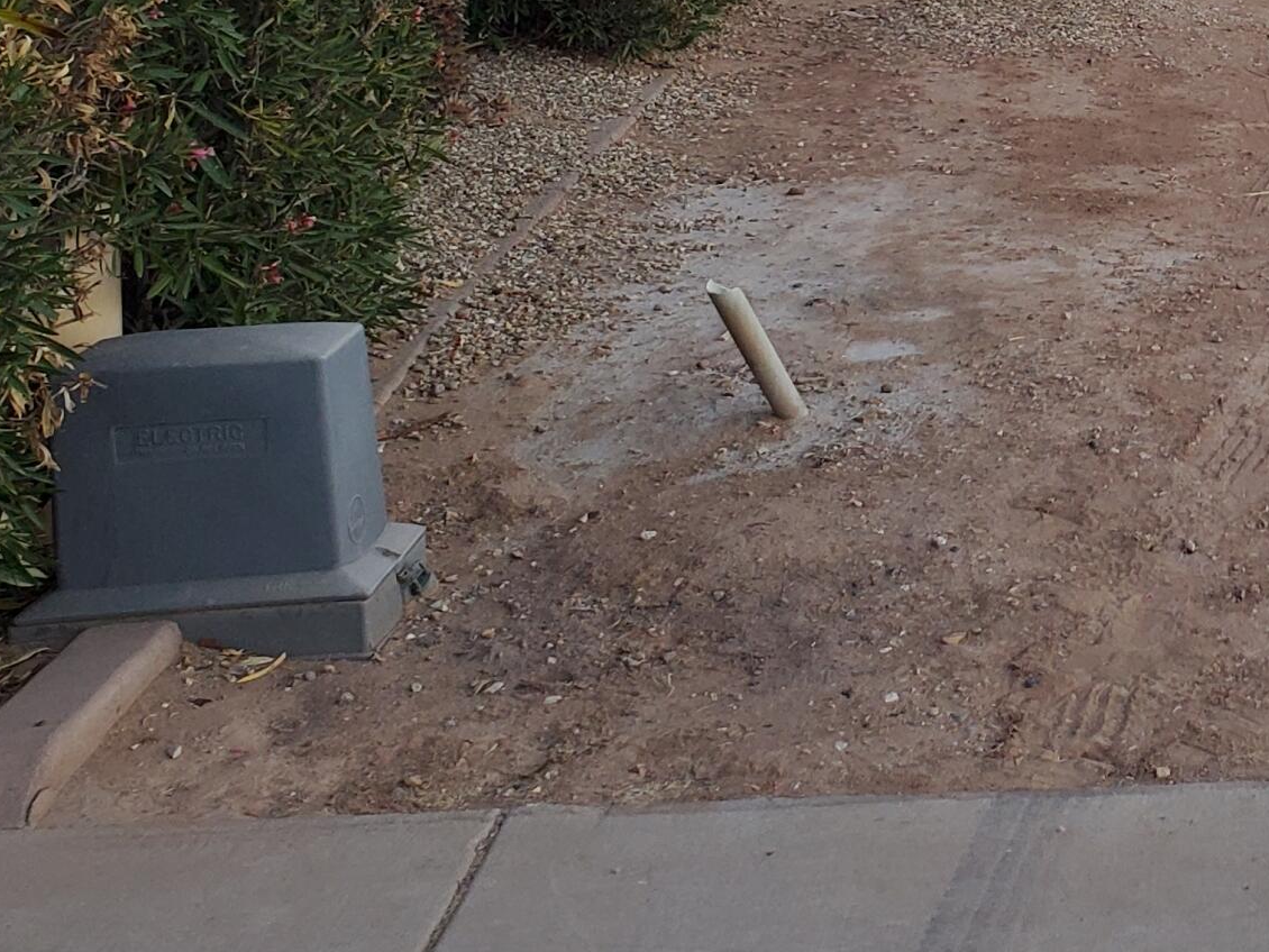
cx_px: 1386
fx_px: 2530
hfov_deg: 26.1
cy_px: -93
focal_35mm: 69
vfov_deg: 20.3
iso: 160
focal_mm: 4.3
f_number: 2.4
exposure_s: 1/120
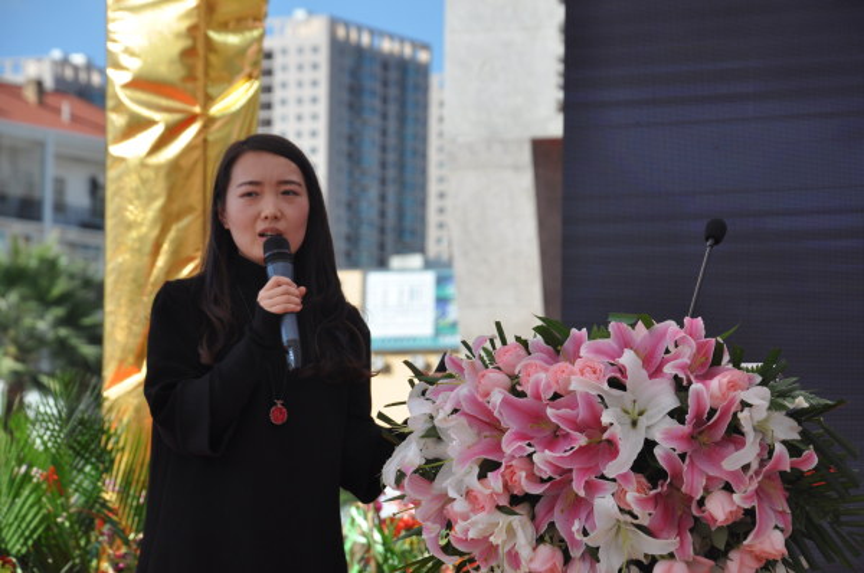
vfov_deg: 8.7
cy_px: 286
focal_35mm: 158
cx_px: 432
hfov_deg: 13.1
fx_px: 3774
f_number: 9
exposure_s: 1/400
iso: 200
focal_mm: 105
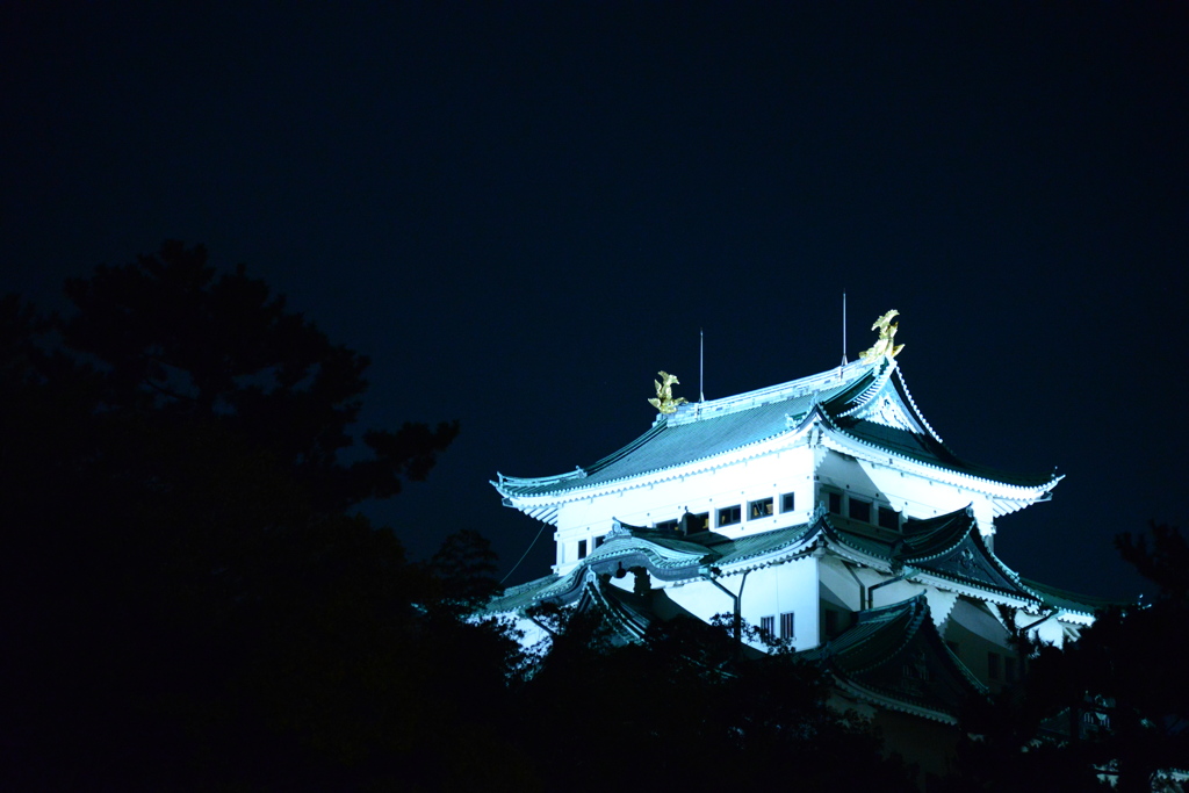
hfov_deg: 17.1
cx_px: 594
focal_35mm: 120
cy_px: 396
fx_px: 3964
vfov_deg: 11.4
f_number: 4
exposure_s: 1/20
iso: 6400
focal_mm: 120
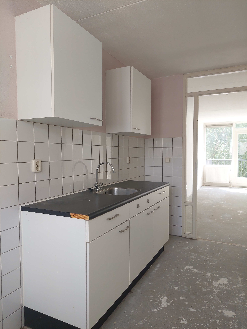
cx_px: 124
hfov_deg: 54.9
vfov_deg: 69.4
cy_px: 164
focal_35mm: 25
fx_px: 238
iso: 64
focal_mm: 5.23
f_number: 1.8
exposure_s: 1/100
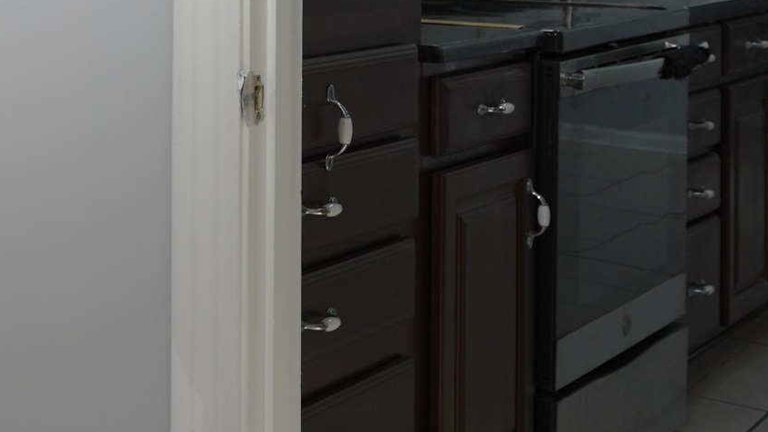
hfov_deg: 23.2
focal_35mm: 65
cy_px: -57
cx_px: -492
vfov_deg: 17.8
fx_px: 1323
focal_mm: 17
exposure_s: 1/80
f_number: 4
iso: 250
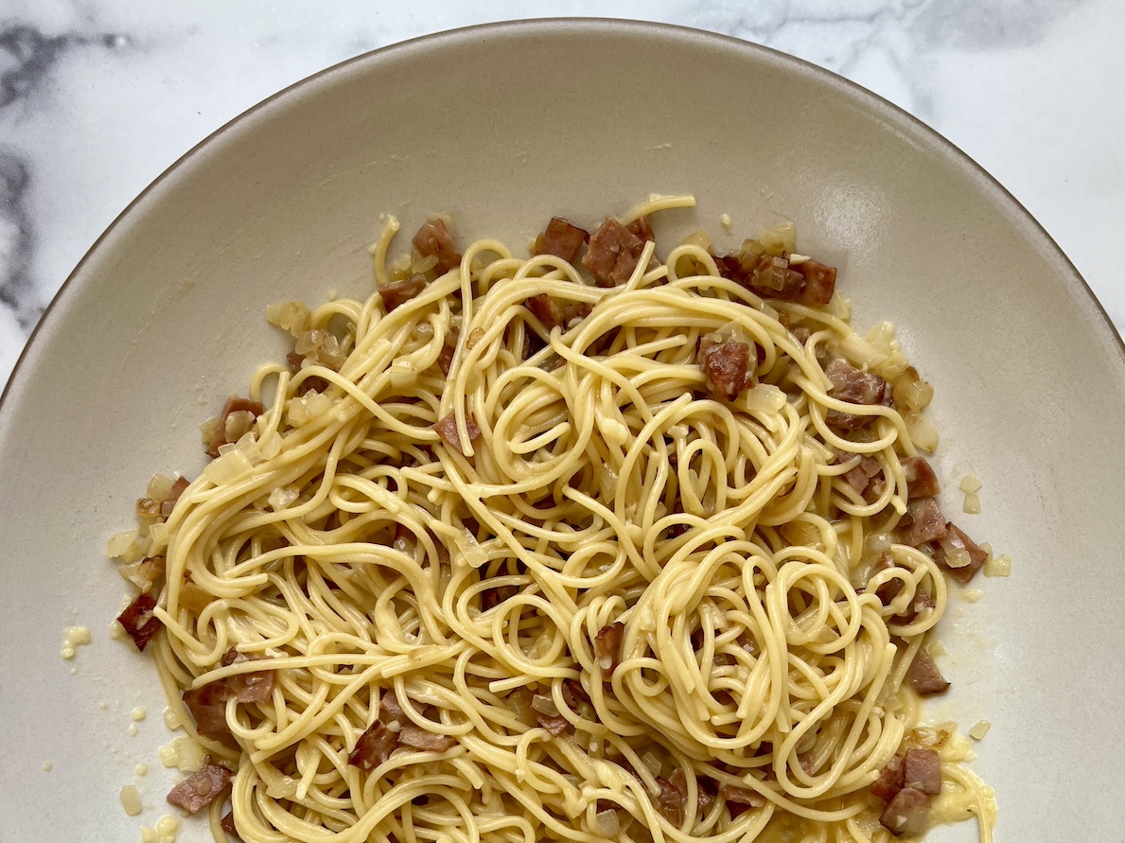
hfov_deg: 52.6
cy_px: 633
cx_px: 559
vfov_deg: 39.6
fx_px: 1137
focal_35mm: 35
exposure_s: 1/383
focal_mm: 5.7
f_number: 1.5
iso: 50
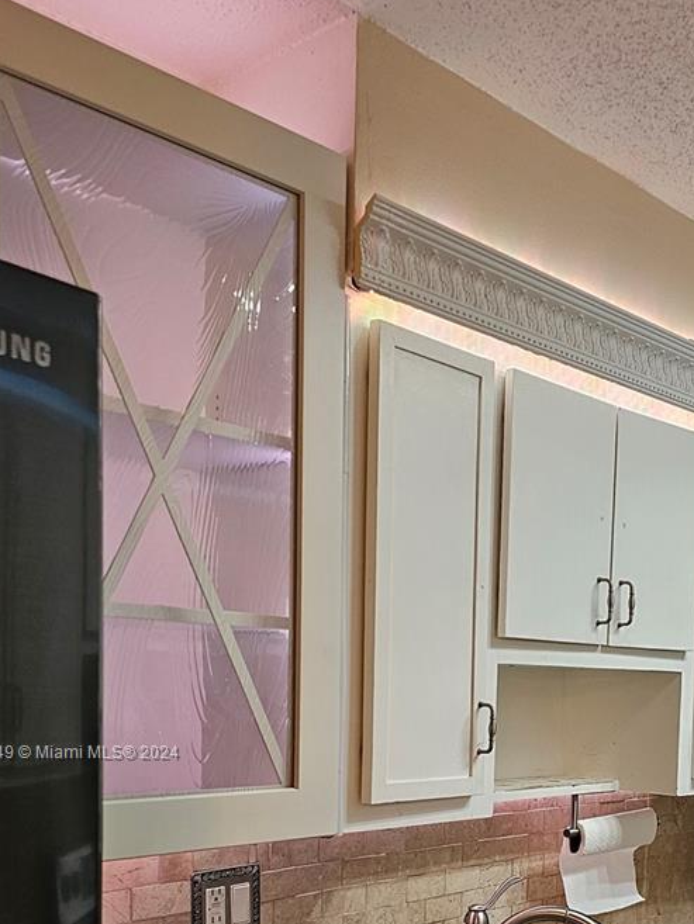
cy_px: 754
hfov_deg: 33.4
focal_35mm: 42
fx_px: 1122
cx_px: 555
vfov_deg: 42.5
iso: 200
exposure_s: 1/120
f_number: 1.7
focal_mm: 6.3
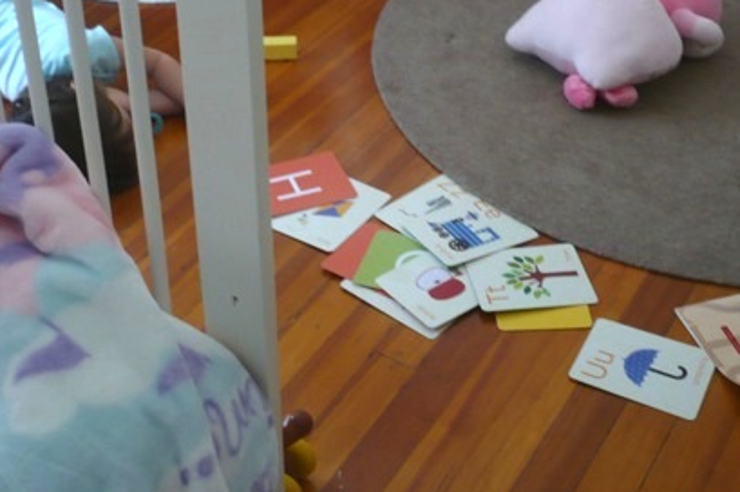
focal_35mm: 57
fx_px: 1171
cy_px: 141
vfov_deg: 23.6
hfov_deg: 35.1
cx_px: 335
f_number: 2.8
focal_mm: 5.8
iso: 100
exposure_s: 1/4
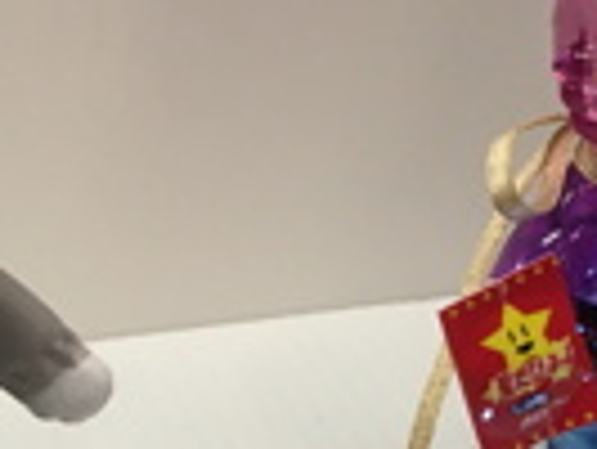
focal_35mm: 131
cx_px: 341
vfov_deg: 11.2
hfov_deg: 15.0
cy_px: 436
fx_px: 2261
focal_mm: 4.15
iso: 80
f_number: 2.2
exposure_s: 1/33
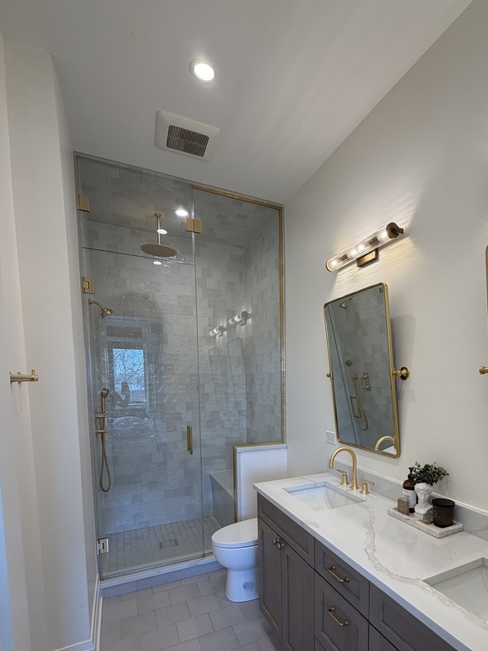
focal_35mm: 19
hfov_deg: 67.3
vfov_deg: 82.7
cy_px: 415
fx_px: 357
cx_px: 315
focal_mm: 2.22
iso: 100
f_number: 2.2
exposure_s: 1/120
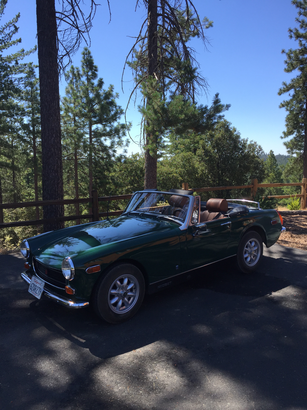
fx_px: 343
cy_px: 205
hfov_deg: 48.2
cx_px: 154
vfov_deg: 61.7
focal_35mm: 29
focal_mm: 4.15
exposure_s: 1/1041
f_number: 2.2
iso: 32
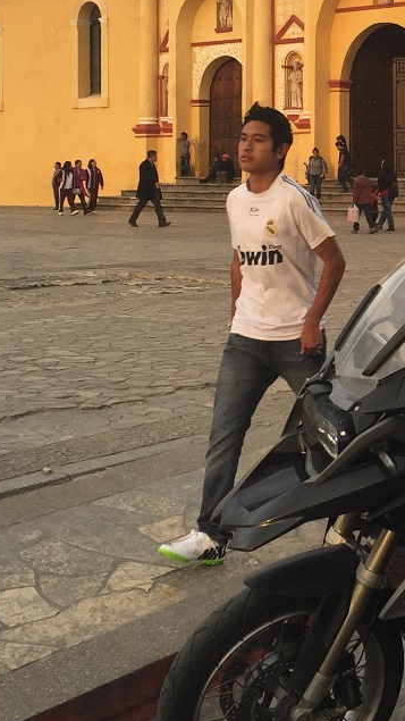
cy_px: 194
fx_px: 1241
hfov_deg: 17.6
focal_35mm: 65
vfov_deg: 31.9
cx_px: 489
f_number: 2.2
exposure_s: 1/221
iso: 32
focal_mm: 4.15
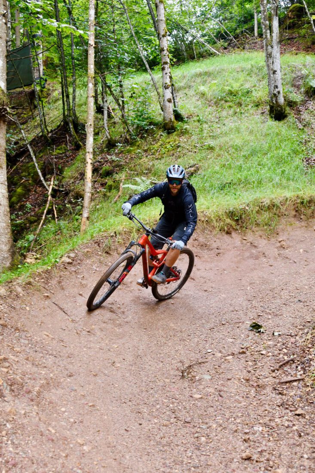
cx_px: 158
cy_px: 236
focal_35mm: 42
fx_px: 551
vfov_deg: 46.4
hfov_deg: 31.9
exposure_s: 1/160
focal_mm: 28
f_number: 4.5
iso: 400
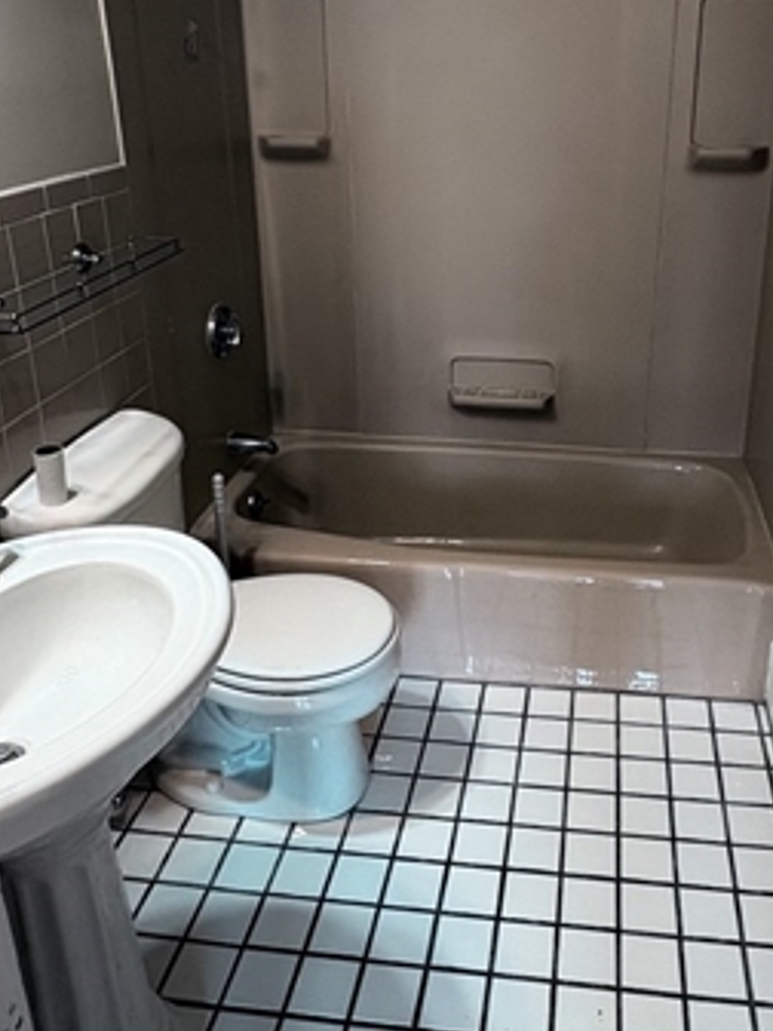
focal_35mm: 32
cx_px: 497
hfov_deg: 43.7
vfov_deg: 56.2
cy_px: 393
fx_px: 953
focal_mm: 2.22
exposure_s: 1/60
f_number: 2.2
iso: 200
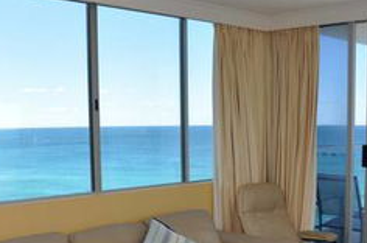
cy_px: 206
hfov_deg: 36.2
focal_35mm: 55
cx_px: 224
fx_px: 559
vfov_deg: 24.0
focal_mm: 18
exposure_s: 1/40
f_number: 11
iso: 200
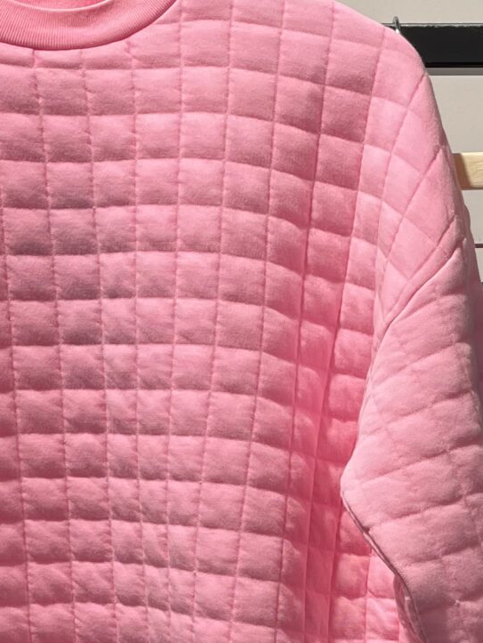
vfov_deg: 20.6
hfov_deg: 16.0
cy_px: 640
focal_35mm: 92
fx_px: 1710
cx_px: 392
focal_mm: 4.2
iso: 32
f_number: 1.6
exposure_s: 1/100
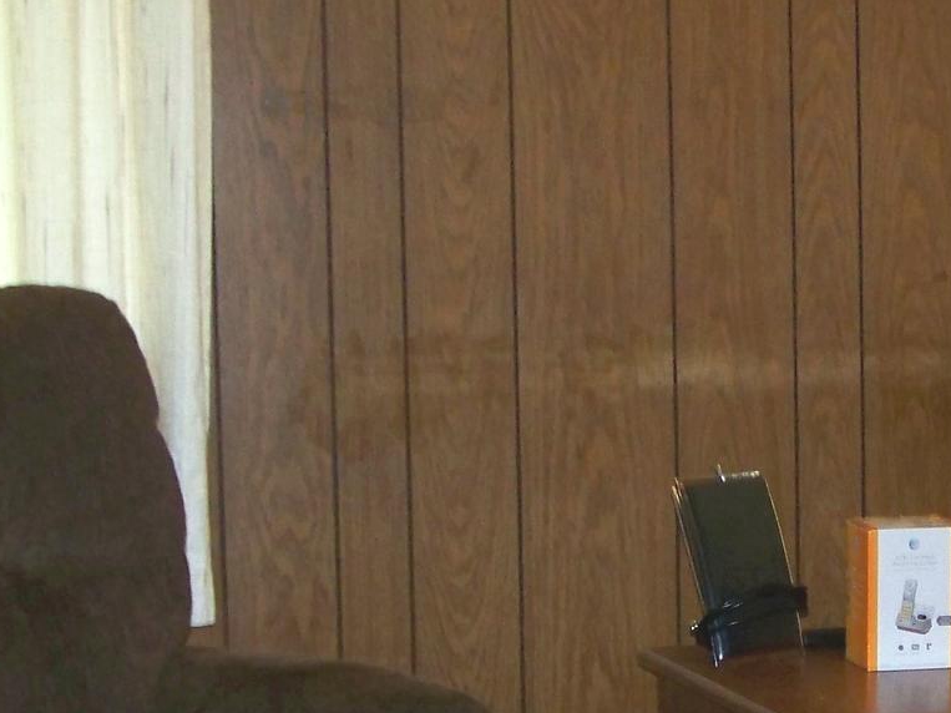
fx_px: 2802
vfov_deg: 14.5
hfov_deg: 19.1
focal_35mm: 102
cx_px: 724
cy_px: 476
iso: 200
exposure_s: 1/30
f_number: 2.8
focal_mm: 6.3
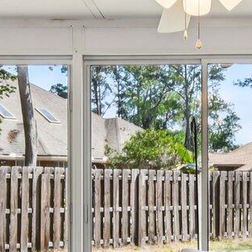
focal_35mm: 82
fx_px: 675
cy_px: 193
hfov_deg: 20.9
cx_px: 200
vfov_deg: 20.9
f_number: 8
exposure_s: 1/160
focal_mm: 10
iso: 400
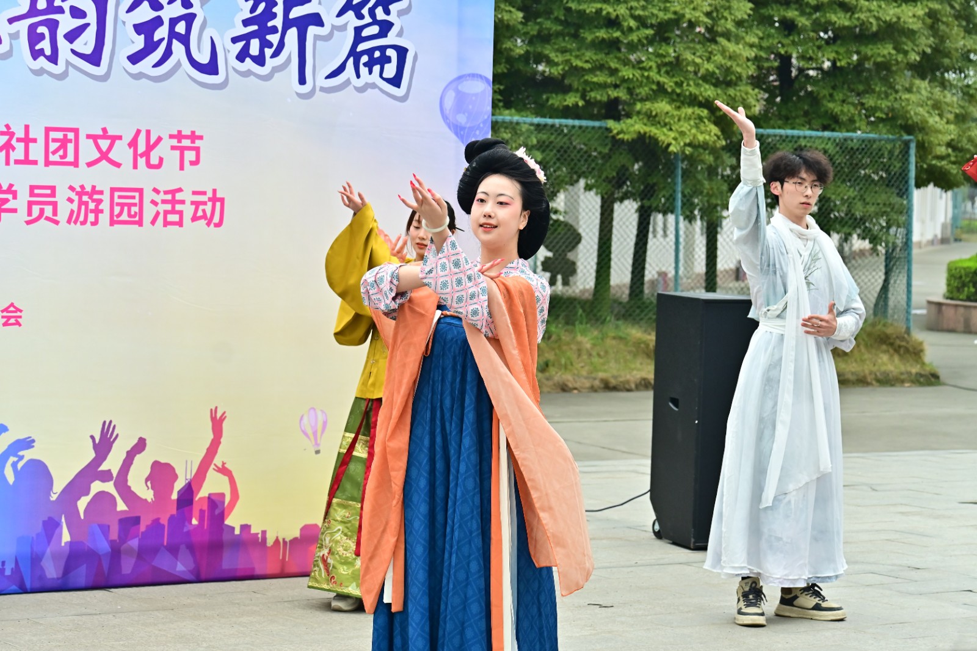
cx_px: 488
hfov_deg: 20.3
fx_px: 2727
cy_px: 326
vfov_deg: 13.6
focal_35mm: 100
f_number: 4.8
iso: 640
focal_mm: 67
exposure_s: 1/500
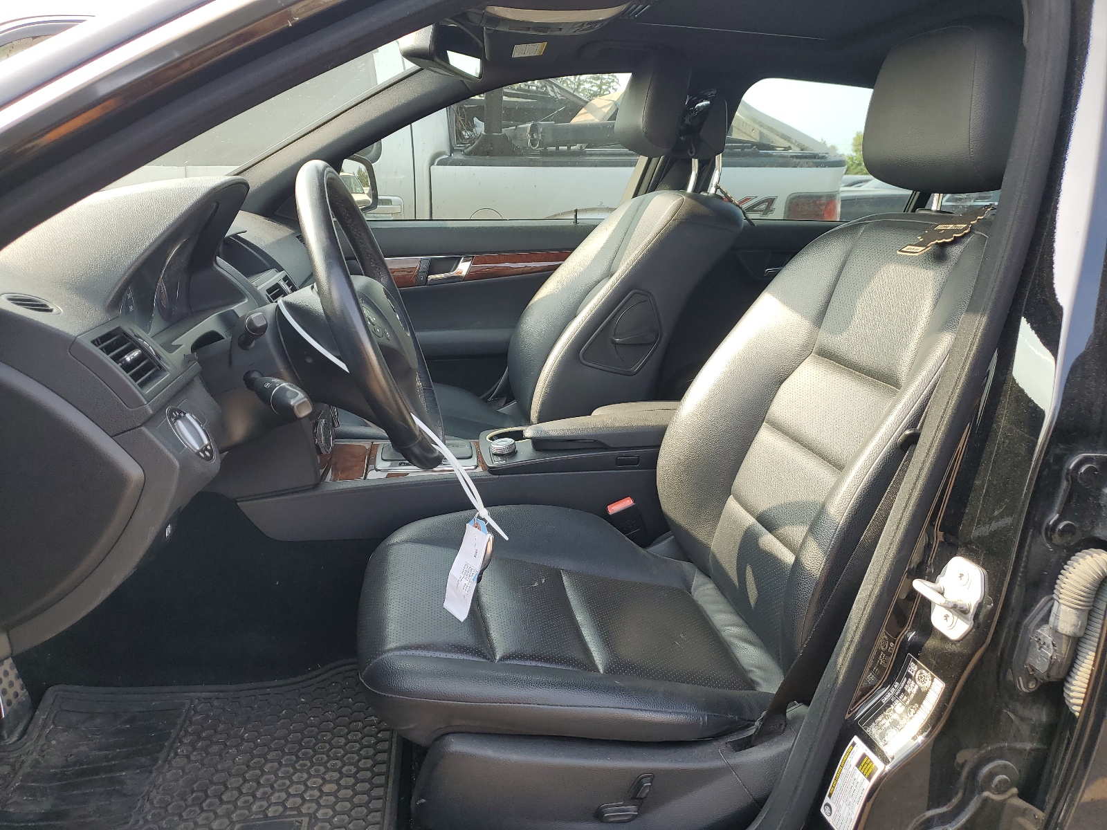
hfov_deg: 67.3
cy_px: 415
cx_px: 554
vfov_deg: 53.1
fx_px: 831
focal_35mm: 26
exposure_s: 1/294
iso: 50
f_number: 1.5
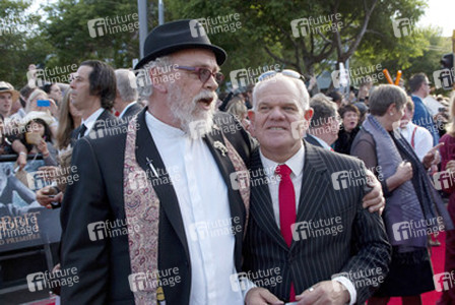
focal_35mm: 42
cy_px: 152
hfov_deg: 46.3
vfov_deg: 32.0
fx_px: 532
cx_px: 228
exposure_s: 1/180
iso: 400
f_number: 6.7
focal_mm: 28
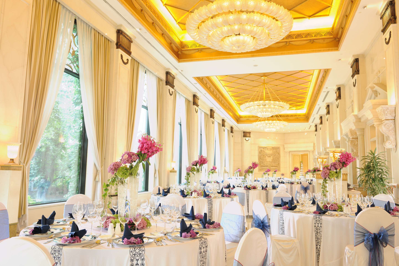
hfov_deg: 63.7
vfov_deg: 45.0
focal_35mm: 29
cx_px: 200
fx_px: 321
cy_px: 133
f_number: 10
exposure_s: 1
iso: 400
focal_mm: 29
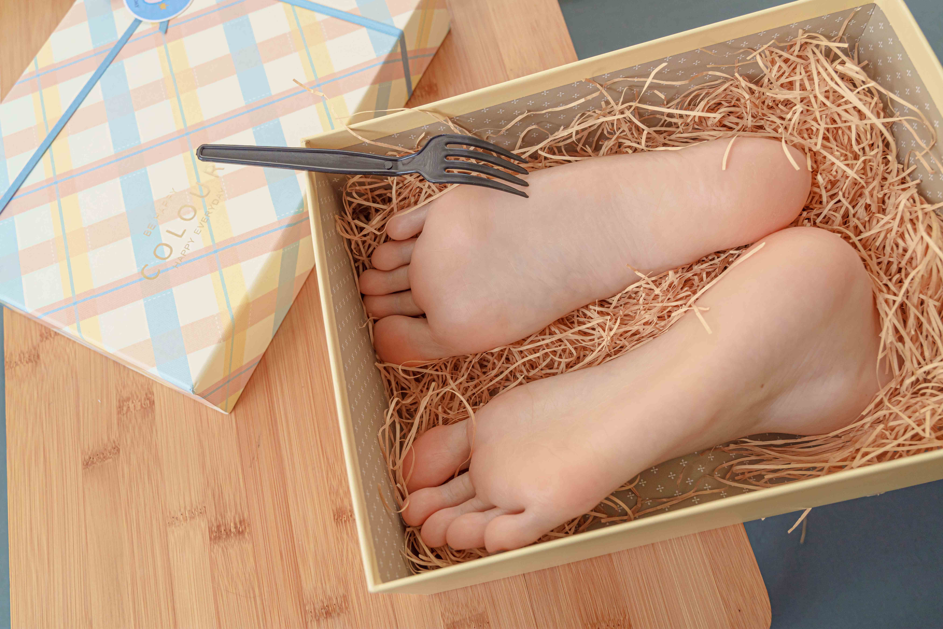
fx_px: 786
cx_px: 472
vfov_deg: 43.6
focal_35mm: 30
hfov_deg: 61.9
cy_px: 314
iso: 320
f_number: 6.3
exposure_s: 1/60
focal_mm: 30
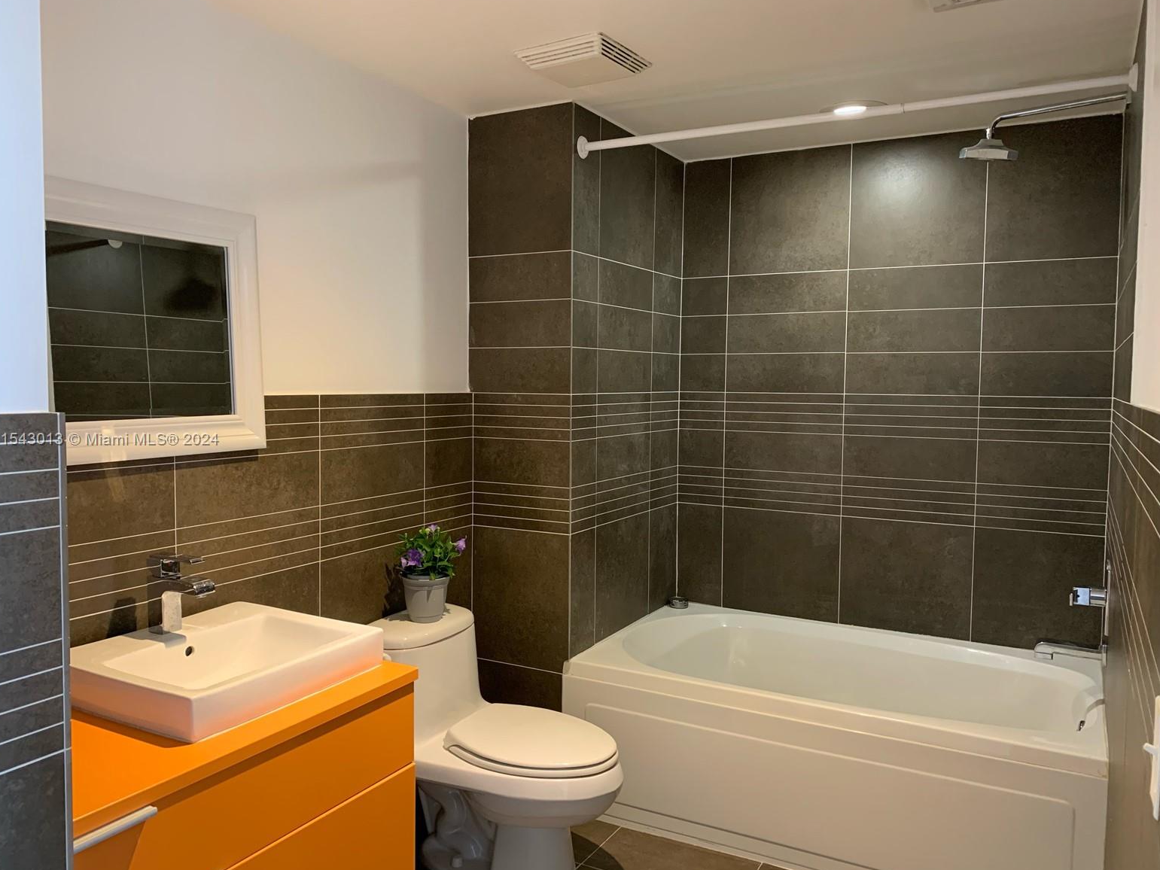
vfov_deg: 51.4
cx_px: 580
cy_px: 440
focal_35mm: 27
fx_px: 905
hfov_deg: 65.3
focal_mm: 4.25
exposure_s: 1/60
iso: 250
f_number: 1.8
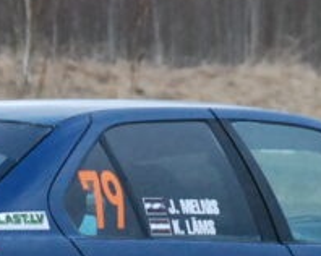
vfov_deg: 1.6
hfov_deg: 2.0
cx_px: 107
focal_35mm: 948
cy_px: 323
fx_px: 8997
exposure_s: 1/800
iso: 1600
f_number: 8
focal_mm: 130
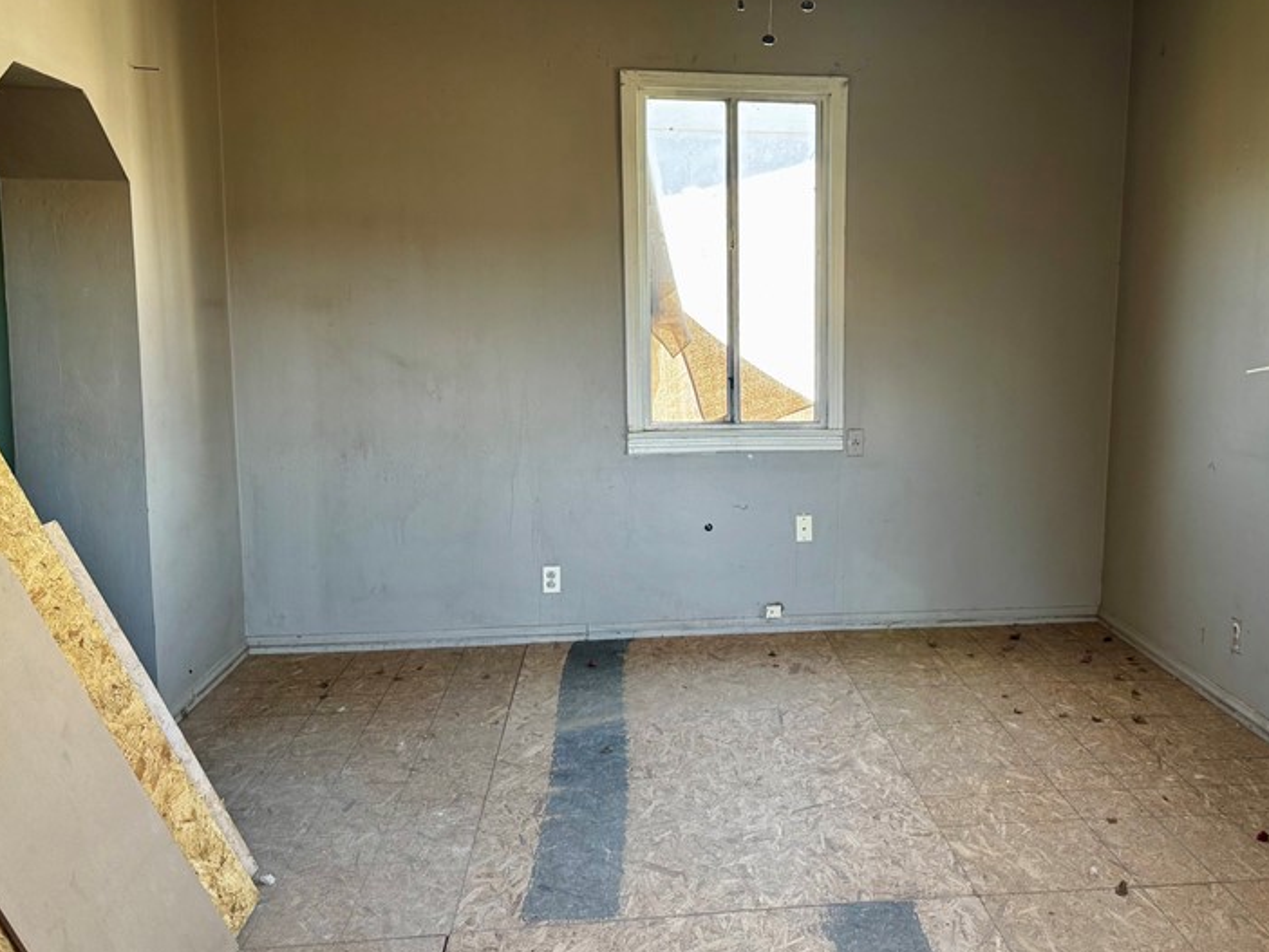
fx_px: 1284
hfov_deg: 51.8
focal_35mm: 35
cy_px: 471
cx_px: 832
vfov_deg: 40.7
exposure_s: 1/121
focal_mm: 6.76
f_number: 1.78
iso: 160
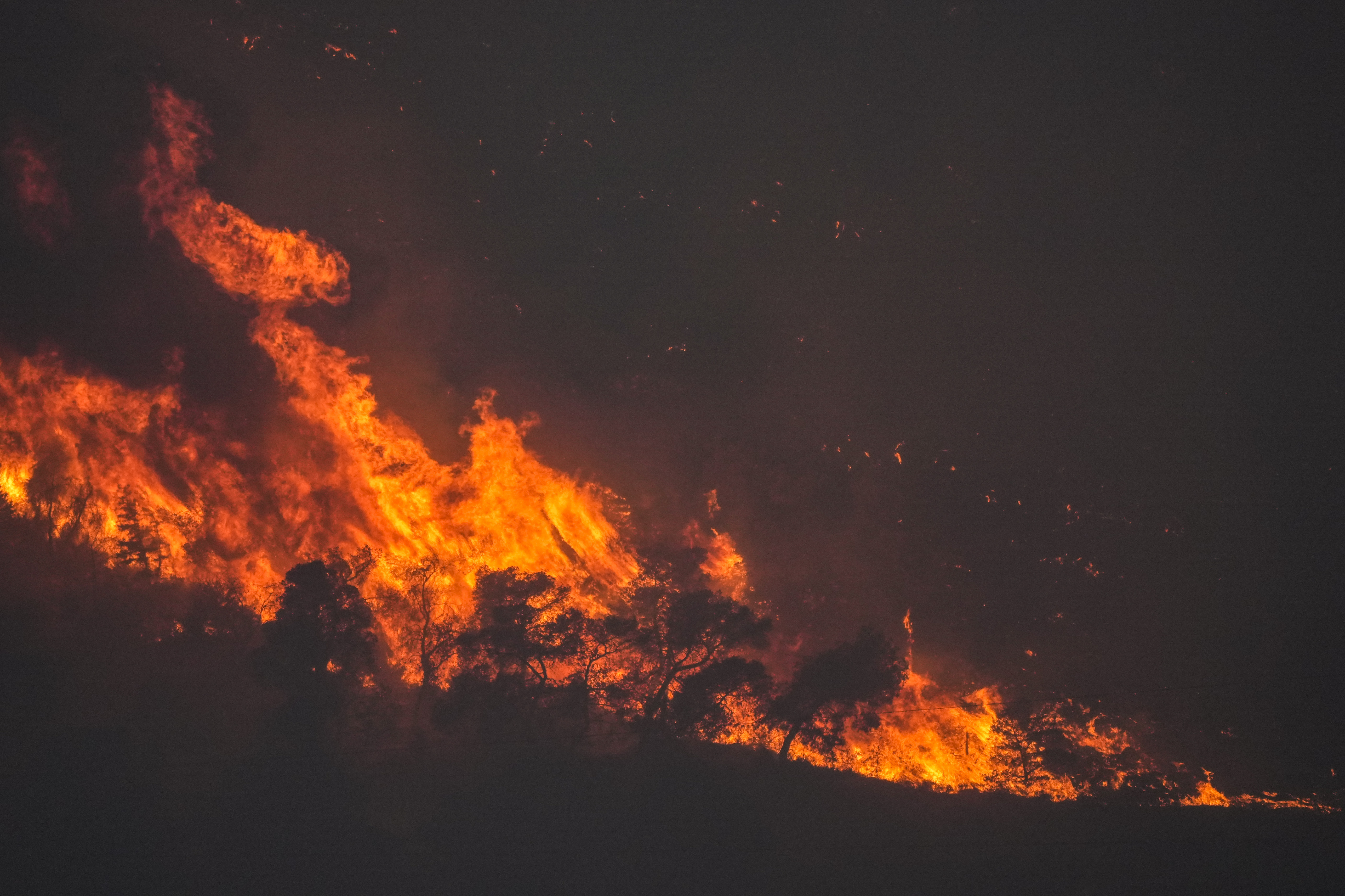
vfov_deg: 2.3
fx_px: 22415
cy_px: 448
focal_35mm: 600
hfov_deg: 3.4
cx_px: 672
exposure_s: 1/400
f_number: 5.6
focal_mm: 400
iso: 1600
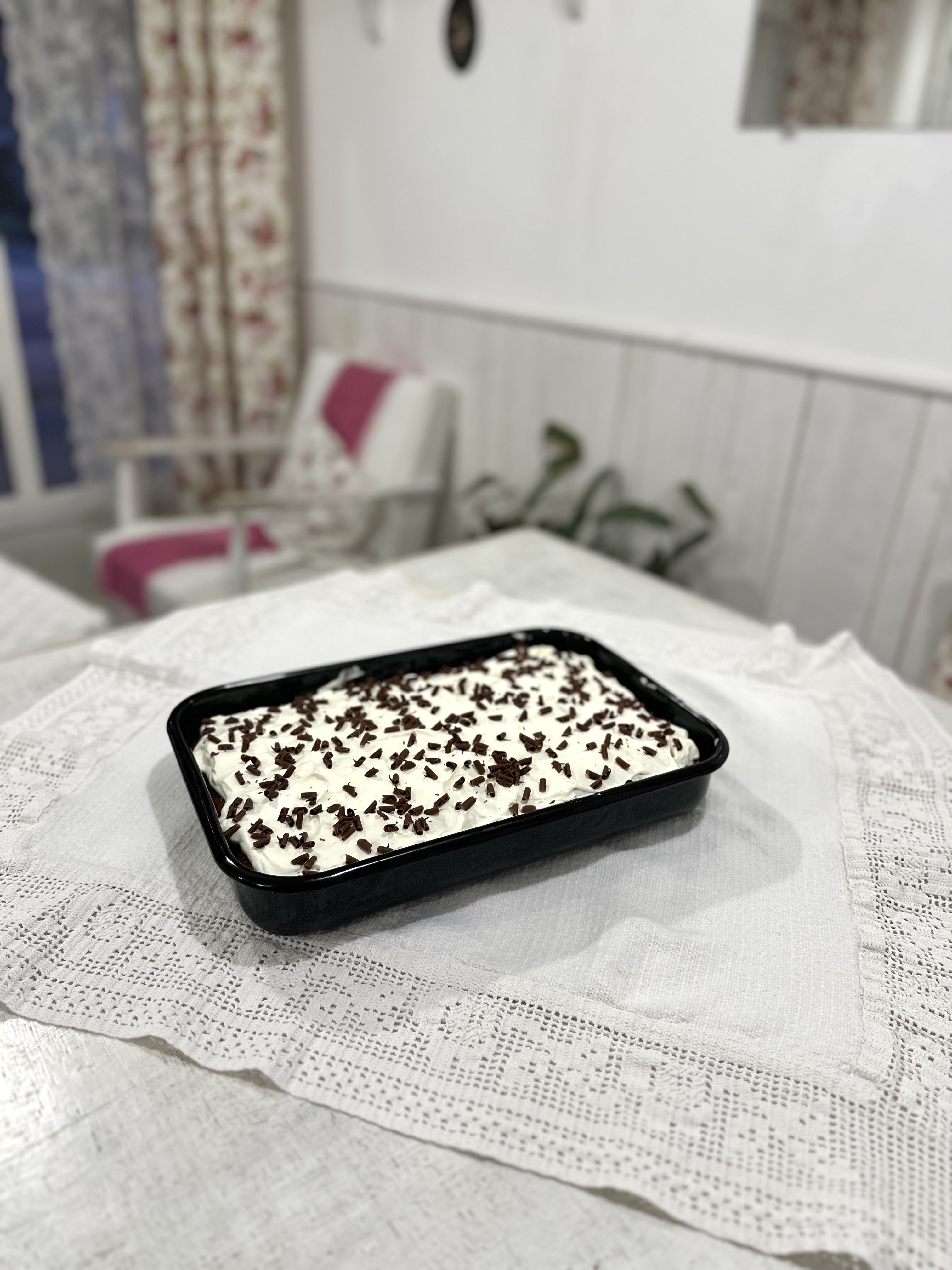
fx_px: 880
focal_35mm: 24
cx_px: 476
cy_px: 635
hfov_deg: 56.8
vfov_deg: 71.6
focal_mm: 6.86
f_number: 1.78
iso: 160
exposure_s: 1/100
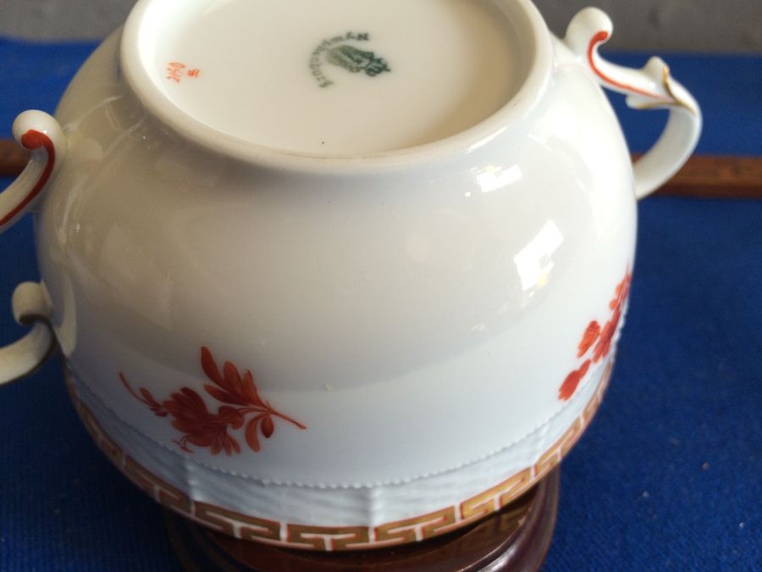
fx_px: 638
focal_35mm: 29
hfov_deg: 61.7
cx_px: 381
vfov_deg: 48.2
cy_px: 286
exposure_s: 1/60
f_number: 2.2
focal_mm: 4.15
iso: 32
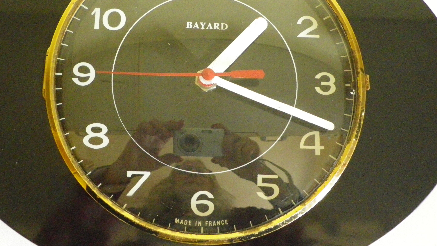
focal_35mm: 42
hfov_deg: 48.3
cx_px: 194
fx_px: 487
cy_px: 94
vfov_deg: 28.3
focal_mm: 4.9
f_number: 2.6
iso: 800
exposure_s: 1/60
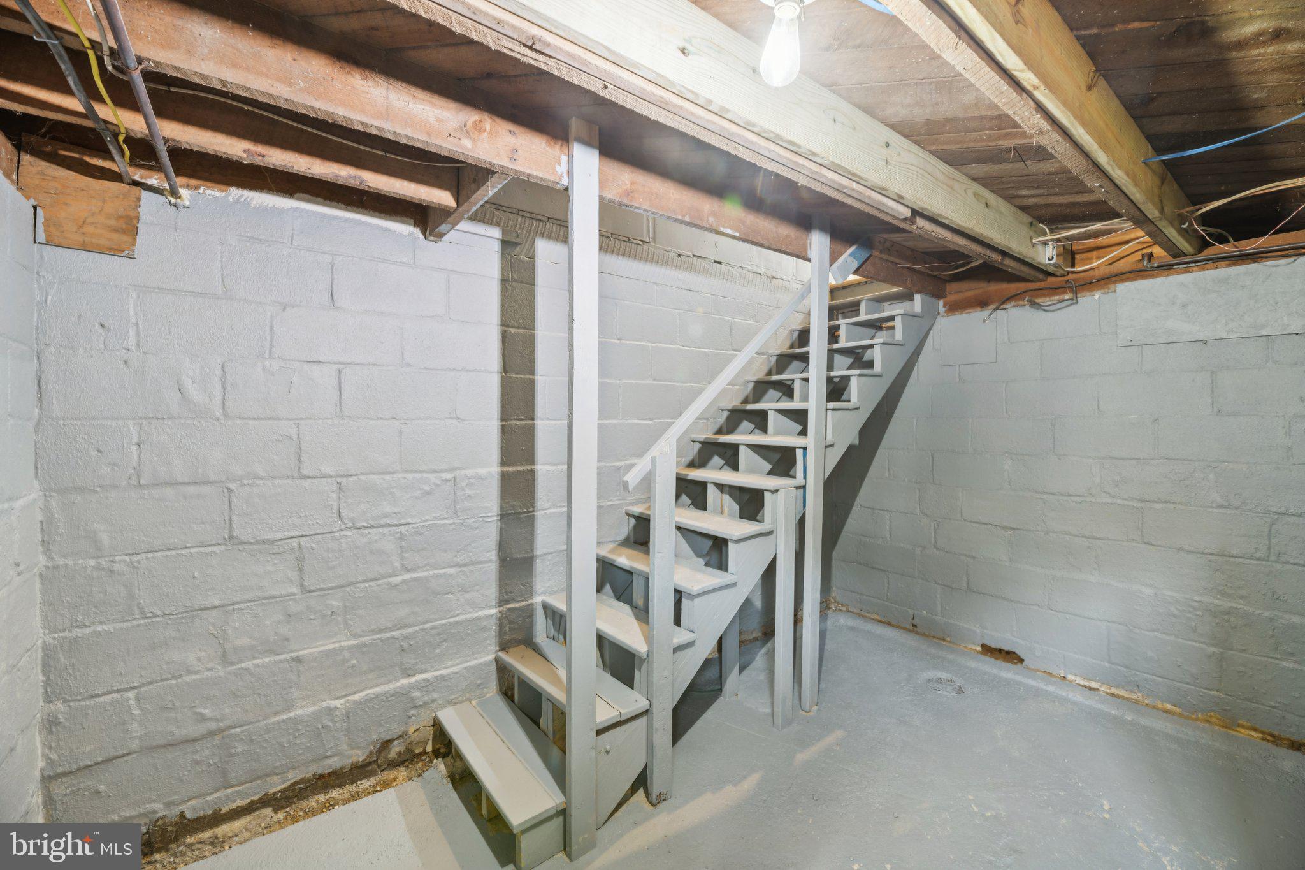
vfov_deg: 81.2
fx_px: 507
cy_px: 435
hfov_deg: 104.3
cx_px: 652
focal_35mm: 14
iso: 400
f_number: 8
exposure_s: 1/1.25
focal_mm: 14
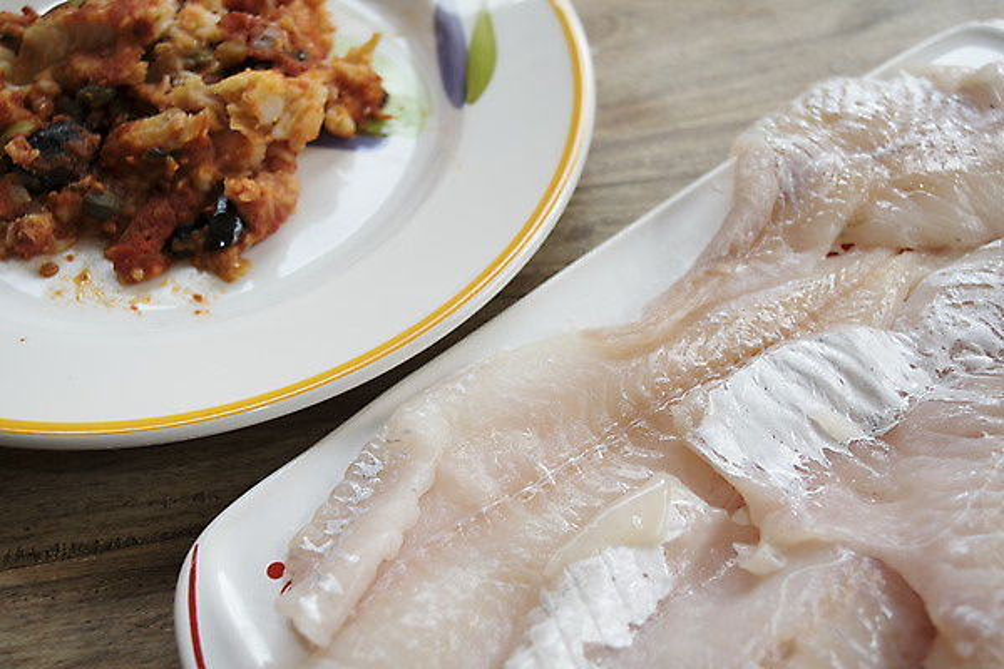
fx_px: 1213
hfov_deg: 45.0
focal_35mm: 44
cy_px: 334
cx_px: 502
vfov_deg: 30.8
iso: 100
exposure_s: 1/50
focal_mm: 29
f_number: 5
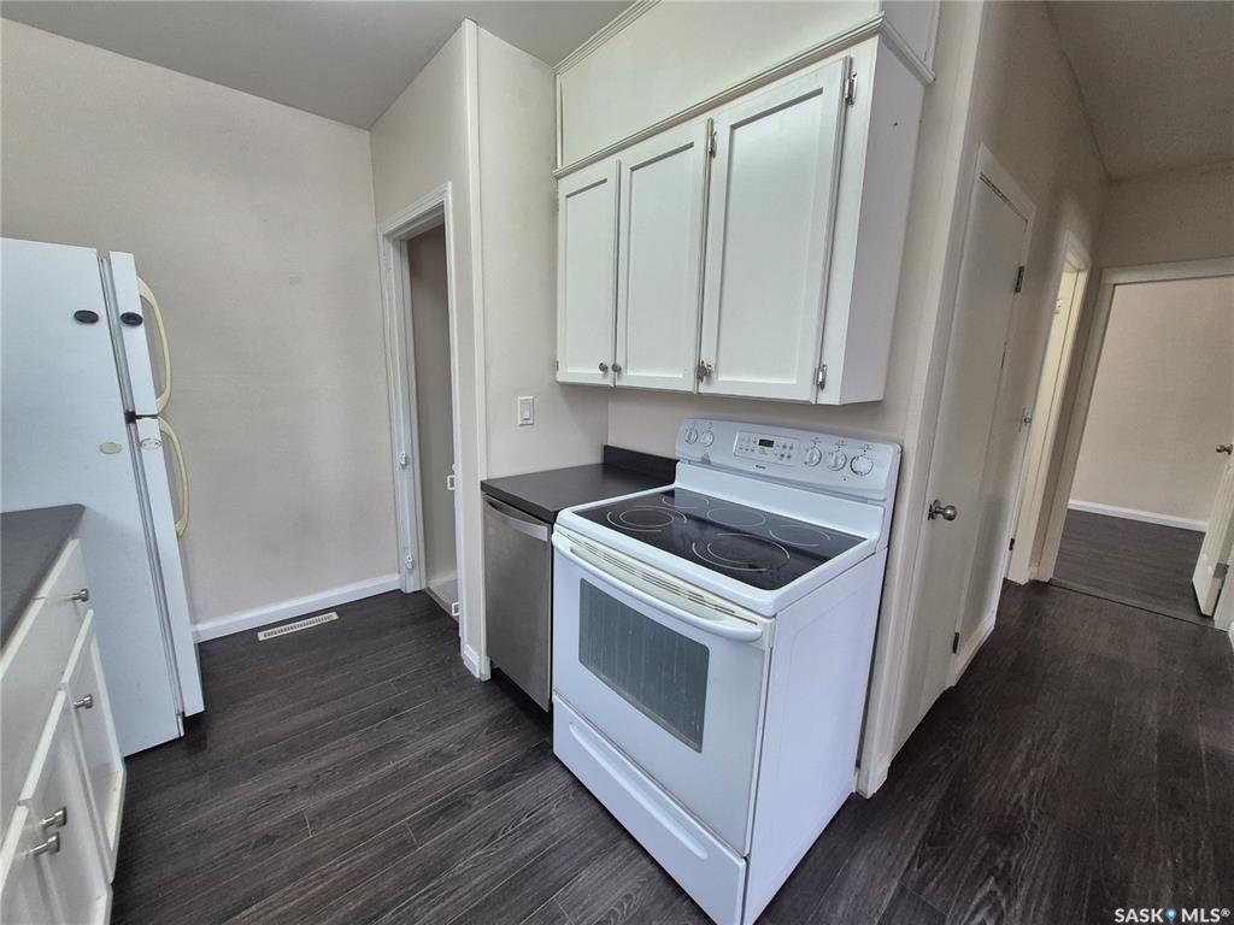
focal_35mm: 13
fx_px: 463
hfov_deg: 106.2
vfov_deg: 89.9
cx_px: 617
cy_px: 462
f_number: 2.2
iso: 250
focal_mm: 1.74
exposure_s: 1/60
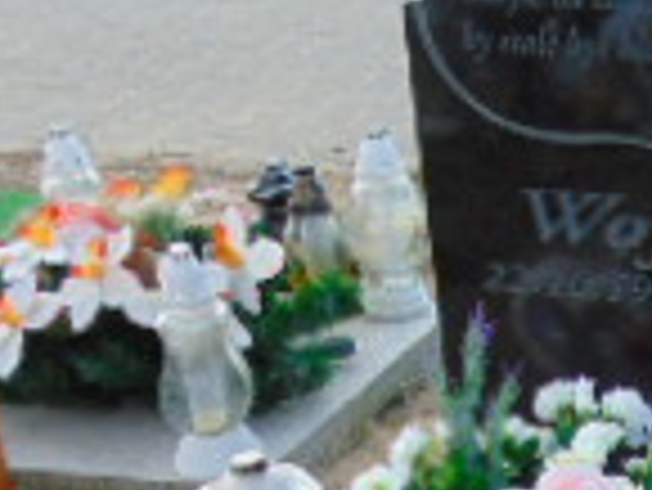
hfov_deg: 17.3
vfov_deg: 12.8
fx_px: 2074
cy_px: 733
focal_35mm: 110
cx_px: 719
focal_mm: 4.5
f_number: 3
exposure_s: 1/500
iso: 80
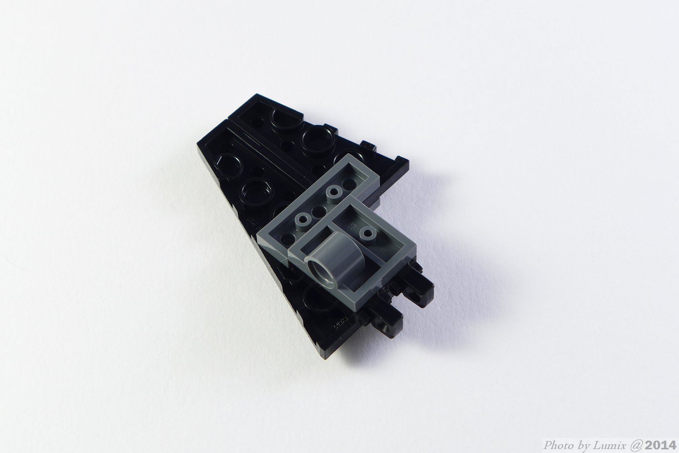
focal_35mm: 90
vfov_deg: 15.2
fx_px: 1698
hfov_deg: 22.6
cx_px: 340
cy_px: 226
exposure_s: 1/2.5
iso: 80
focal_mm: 17.7
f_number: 4.5
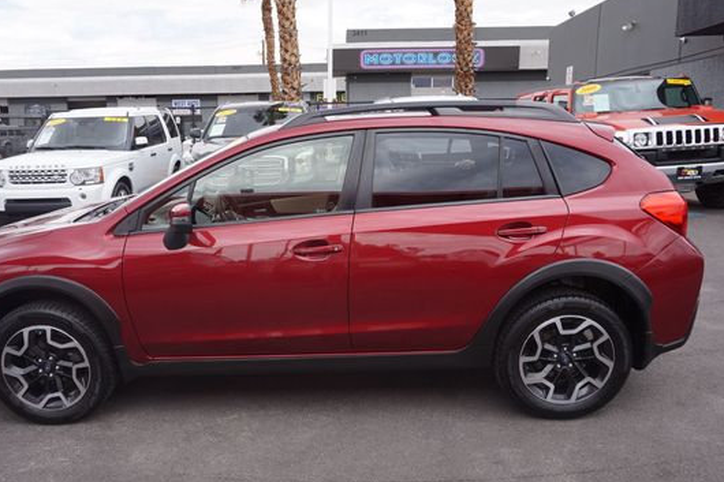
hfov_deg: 63.4
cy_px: 253
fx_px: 583
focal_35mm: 29
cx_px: 313
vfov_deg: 44.9
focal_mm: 16
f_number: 8
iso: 100
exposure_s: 1/100
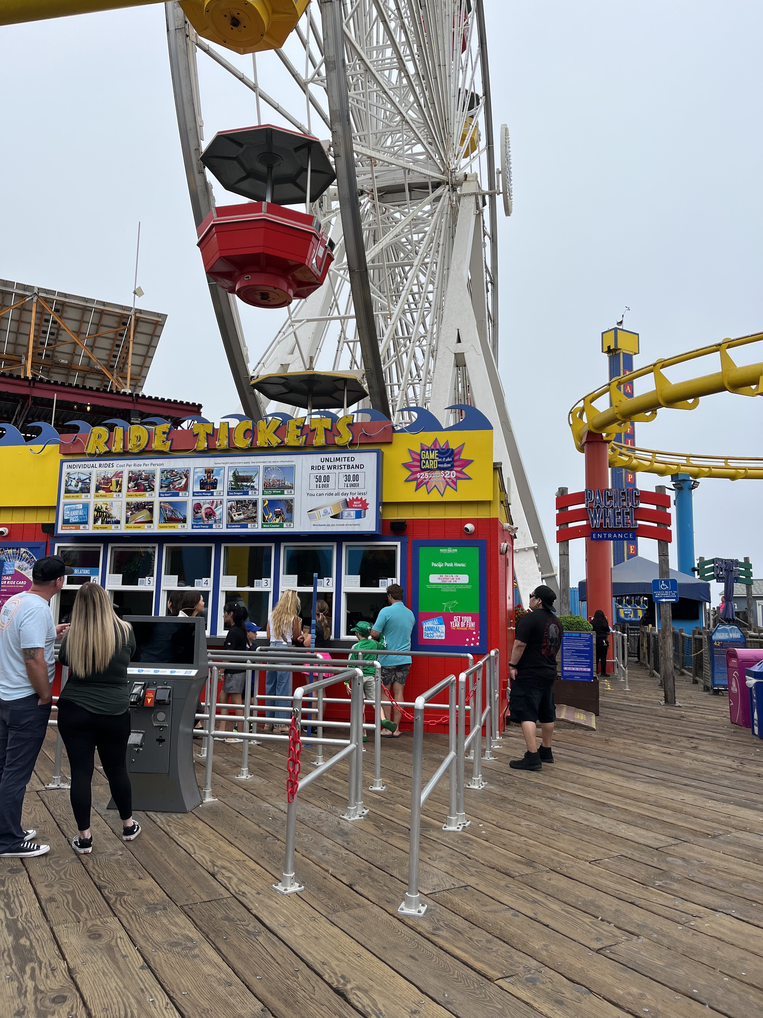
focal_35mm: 26
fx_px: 764
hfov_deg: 53.1
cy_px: 509
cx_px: 382
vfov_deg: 67.3
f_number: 1.6
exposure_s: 1/2571
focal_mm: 5.1
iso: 50
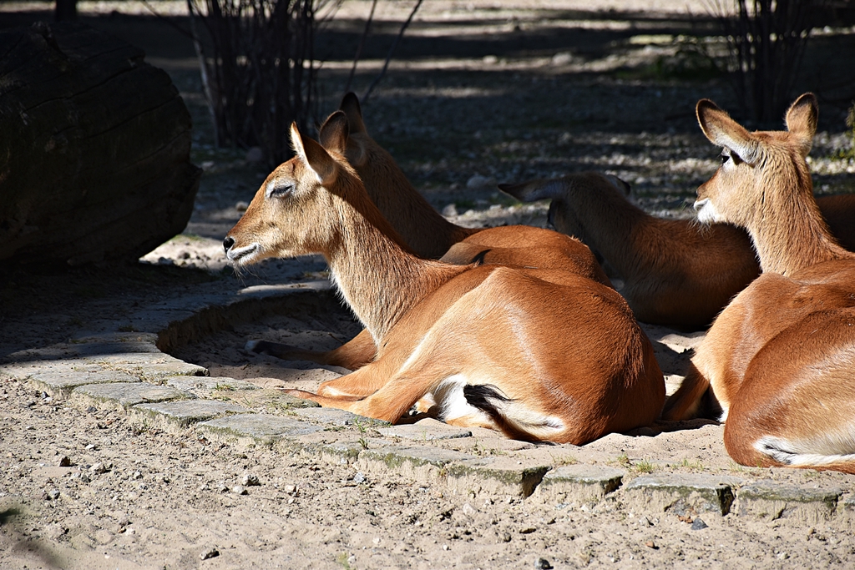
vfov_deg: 6.5
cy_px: 285
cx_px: 428
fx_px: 4988
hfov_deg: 9.8
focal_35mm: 210
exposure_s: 1/640
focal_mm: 140
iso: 200
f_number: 6.3
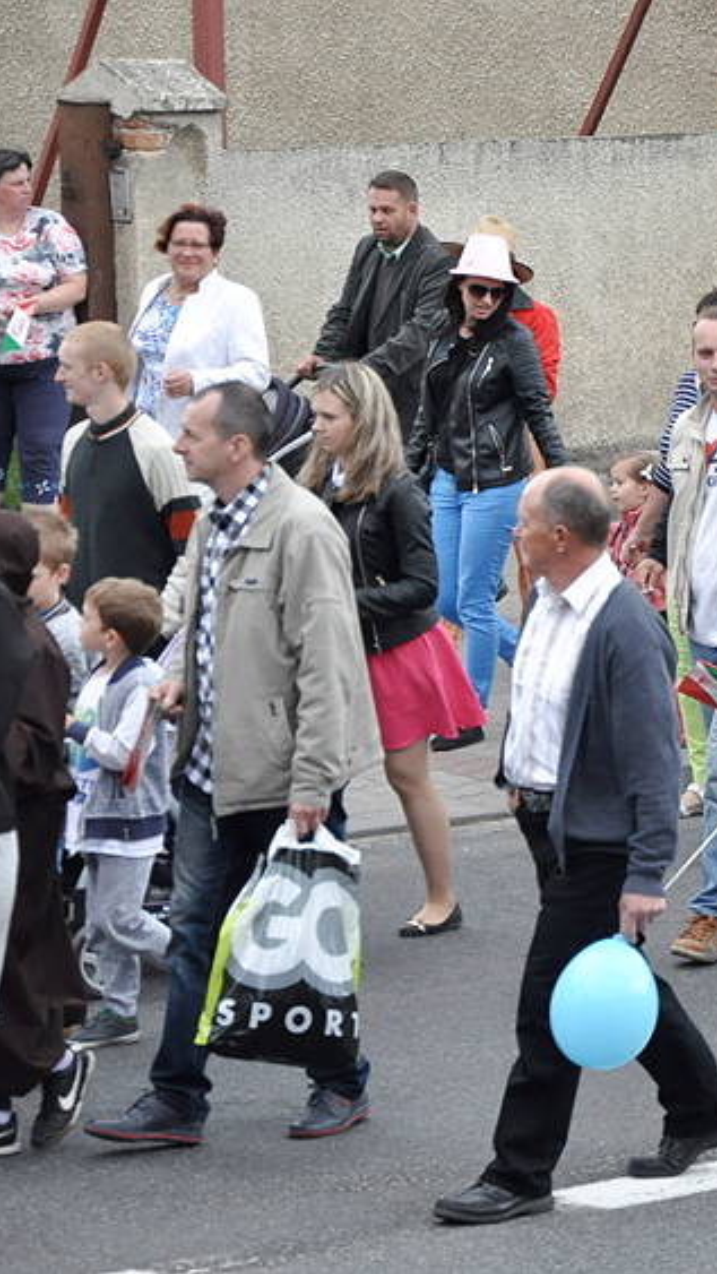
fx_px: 5606
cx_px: 880
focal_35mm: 166
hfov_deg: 7.3
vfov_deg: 13.0
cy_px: 637
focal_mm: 70
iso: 1250
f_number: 6.3
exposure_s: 1/1000
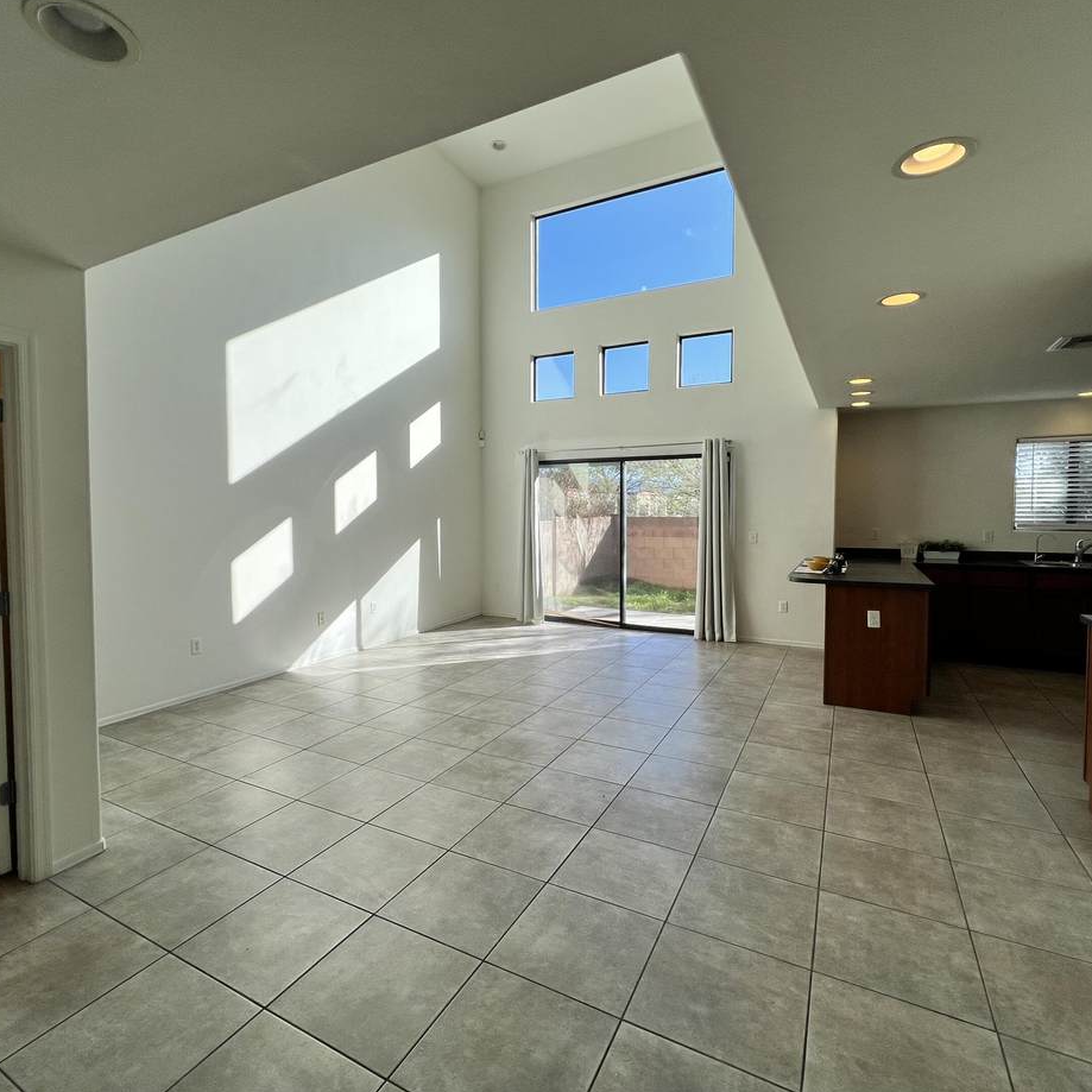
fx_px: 571
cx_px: 520
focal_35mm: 16
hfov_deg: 87.4
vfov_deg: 87.4
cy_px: 535
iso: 32
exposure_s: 1/605
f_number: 1.8
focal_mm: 1.57
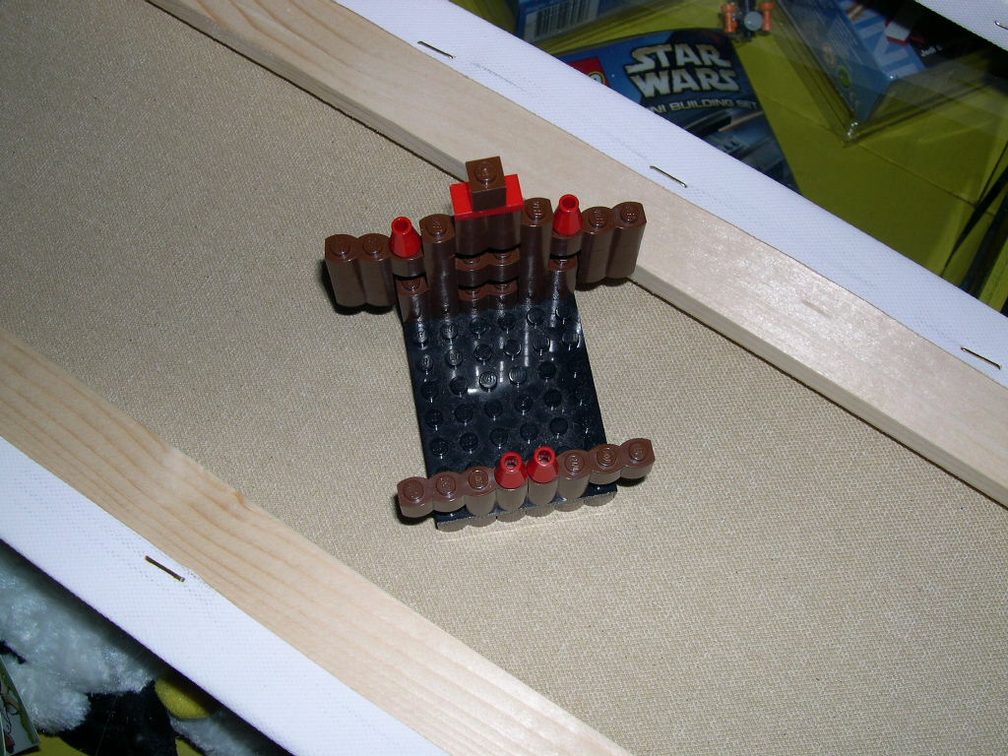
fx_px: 1107
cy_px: 378
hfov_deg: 49.0
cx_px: 504
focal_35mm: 38
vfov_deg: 37.7
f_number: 7.6
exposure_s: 1/60
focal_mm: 8
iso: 100
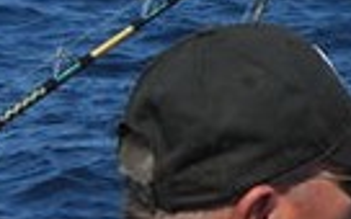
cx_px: 653
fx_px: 1789
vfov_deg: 7.0
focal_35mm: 187
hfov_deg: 10.5
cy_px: 13
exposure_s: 1/200
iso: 80
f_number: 8
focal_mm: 7.9
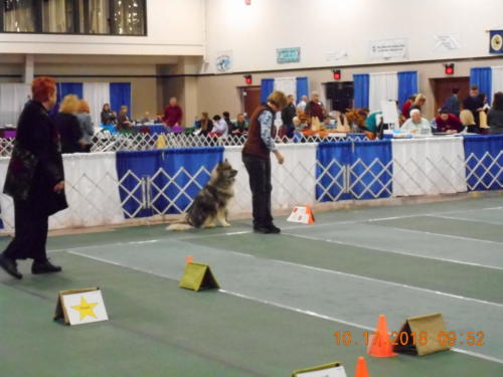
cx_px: 252
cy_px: 188
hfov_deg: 25.3
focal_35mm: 77
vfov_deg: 19.1
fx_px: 1119
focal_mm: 13.8
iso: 1600
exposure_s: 1/20
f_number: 5.5
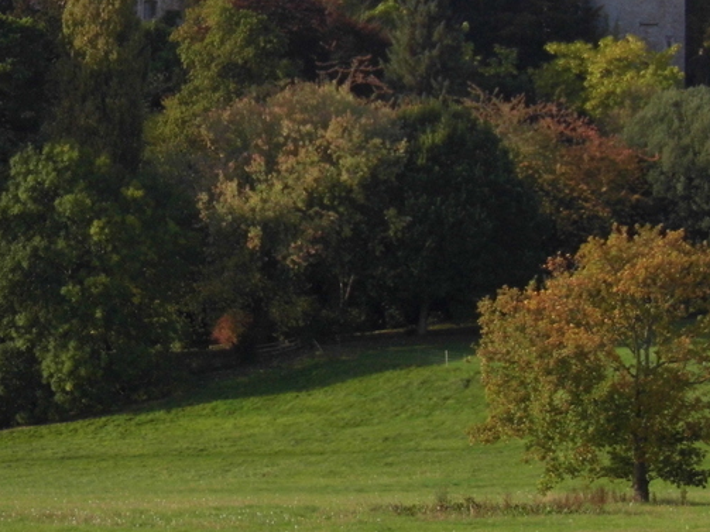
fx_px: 4511
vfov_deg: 6.7
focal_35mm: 220
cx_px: 421
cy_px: 69
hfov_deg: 9.0
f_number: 3.9
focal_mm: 19.4
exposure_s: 1/500
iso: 100
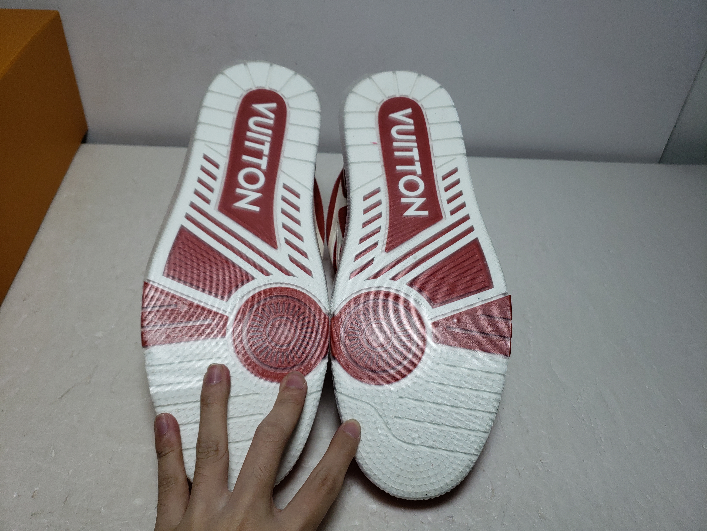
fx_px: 531
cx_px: 354
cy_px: 266
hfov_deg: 67.3
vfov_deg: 53.1
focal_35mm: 26
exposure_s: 1/1145
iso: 50
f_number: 1.5
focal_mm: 4.3
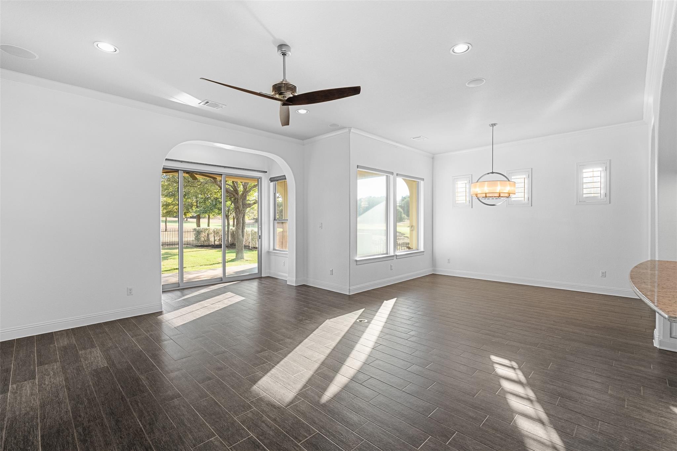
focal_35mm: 16
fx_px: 301
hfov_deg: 96.7
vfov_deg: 73.7
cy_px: 226
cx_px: 338
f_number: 8
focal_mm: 16
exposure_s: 1/13
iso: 800
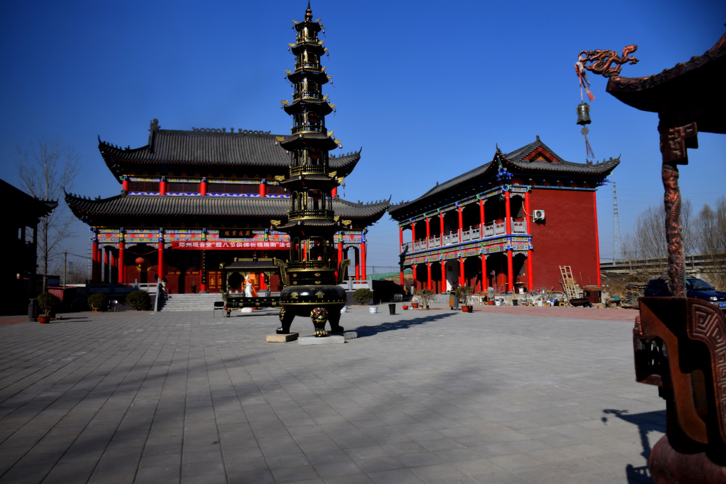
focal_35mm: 27
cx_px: 363
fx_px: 544
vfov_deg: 47.9
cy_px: 242
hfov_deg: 67.4
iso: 200
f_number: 10
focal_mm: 18
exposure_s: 1/400
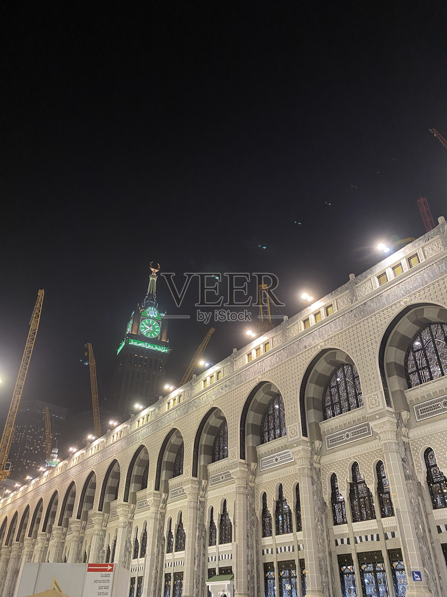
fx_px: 448
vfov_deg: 67.3
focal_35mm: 26
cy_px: 298
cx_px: 224
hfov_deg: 53.1
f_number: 1.8
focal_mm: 4.25
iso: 200
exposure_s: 1/60
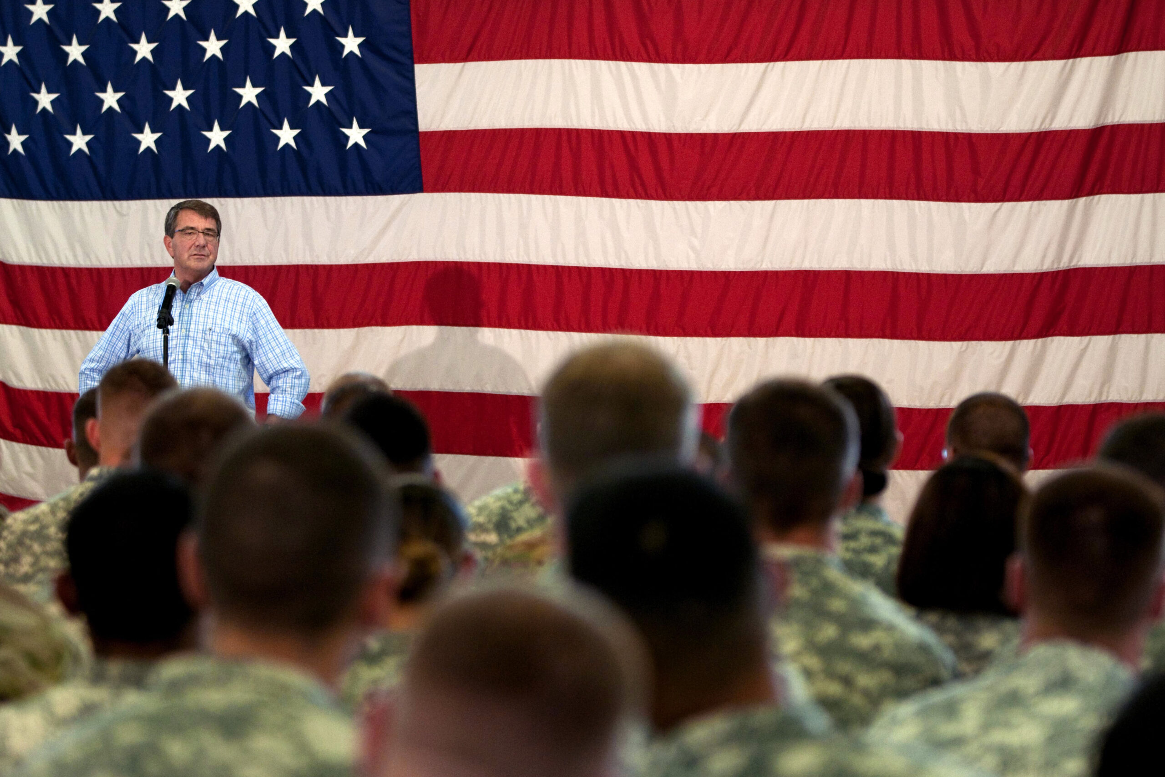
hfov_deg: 15.9
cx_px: 582
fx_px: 4175
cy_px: 388
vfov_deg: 10.6
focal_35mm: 129
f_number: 2.8
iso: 640
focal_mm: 86
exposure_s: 1/80
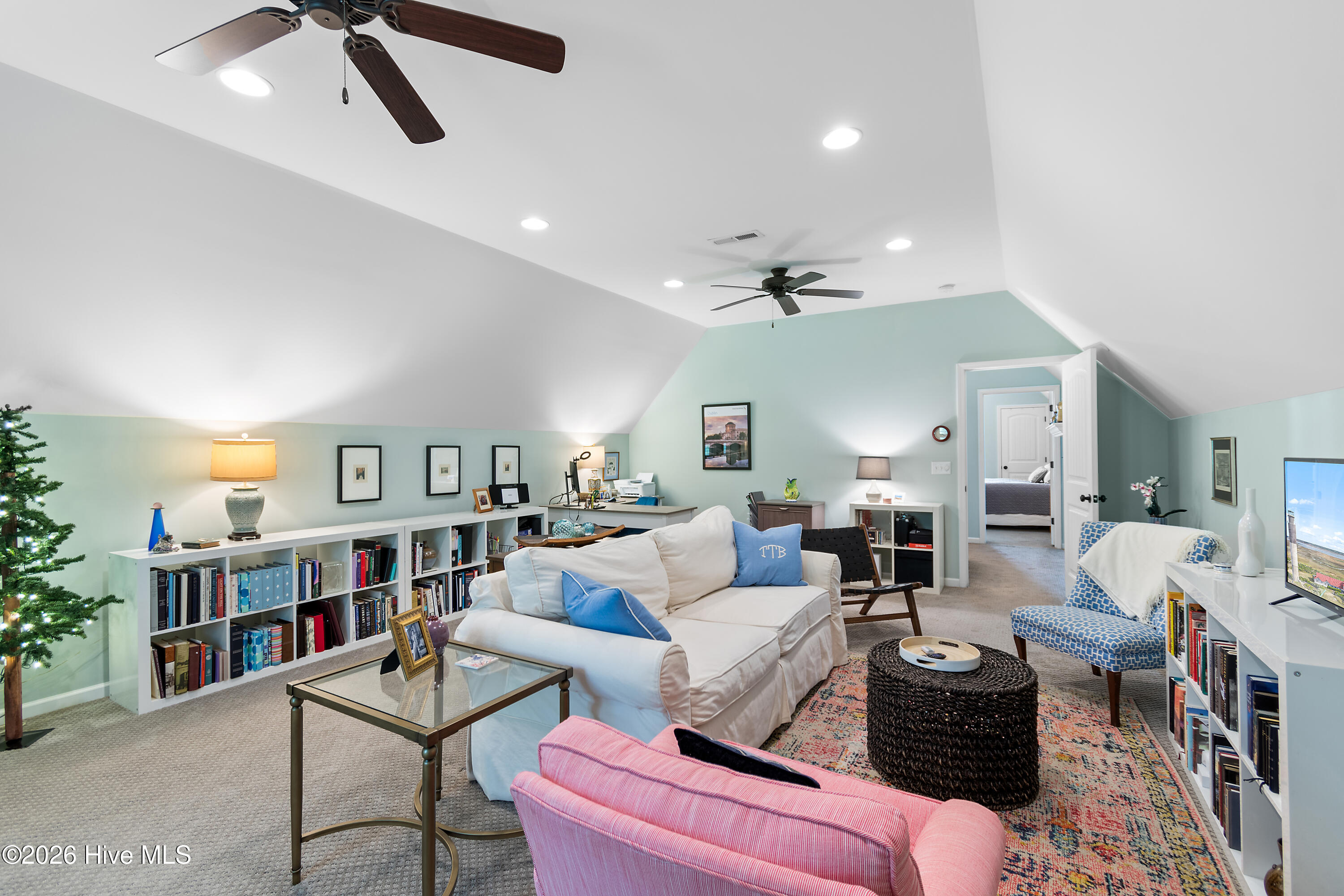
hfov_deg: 100.4
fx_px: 560
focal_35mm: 15
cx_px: 672
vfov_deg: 77.3
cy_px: 448
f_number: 4.5
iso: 100
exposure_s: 1/1.25
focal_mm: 10
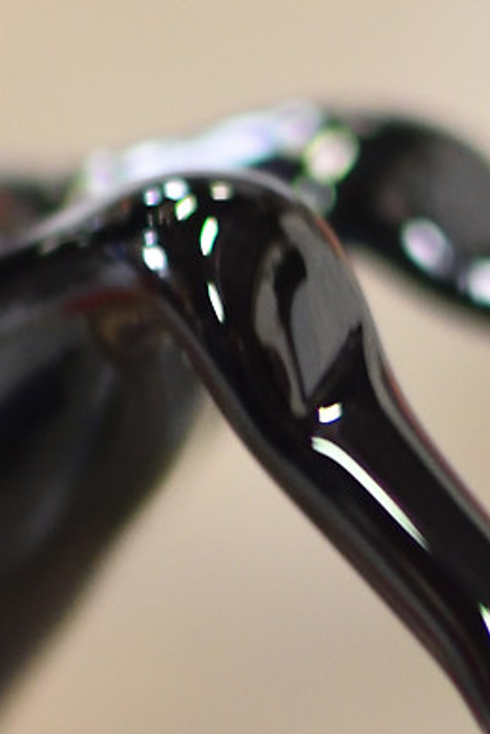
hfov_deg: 4.2
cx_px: -409
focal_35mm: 322
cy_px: 912
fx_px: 6569
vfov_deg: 6.4
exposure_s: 1/60
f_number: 2.2
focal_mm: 35
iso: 800
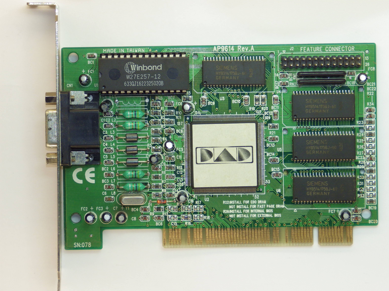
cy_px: 146
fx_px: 2191
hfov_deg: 10.1
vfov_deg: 7.6
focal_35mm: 195
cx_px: 194
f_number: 5.4
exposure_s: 1/200
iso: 100
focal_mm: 34.9
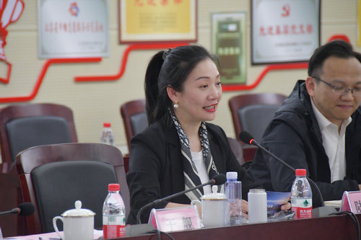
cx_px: 180
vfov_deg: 4.6
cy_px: 120
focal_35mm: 300
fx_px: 3007
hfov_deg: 6.9
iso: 4500
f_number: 5.6
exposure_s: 1/100
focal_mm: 200
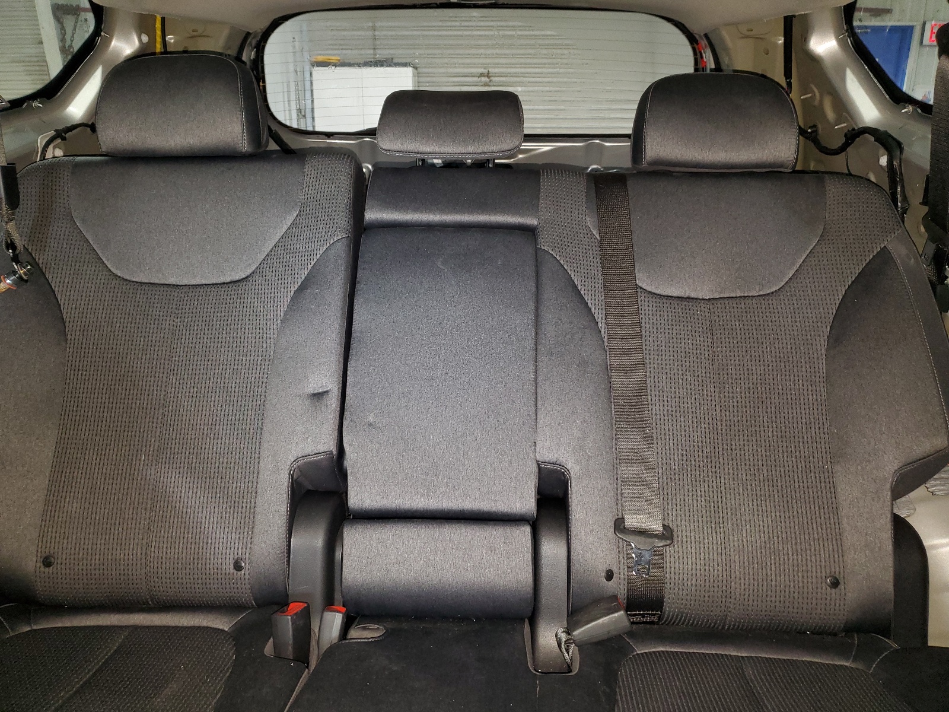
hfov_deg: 67.3
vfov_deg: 53.1
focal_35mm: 26
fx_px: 713
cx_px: 474
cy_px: 356
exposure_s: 1/13
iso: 134
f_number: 1.5
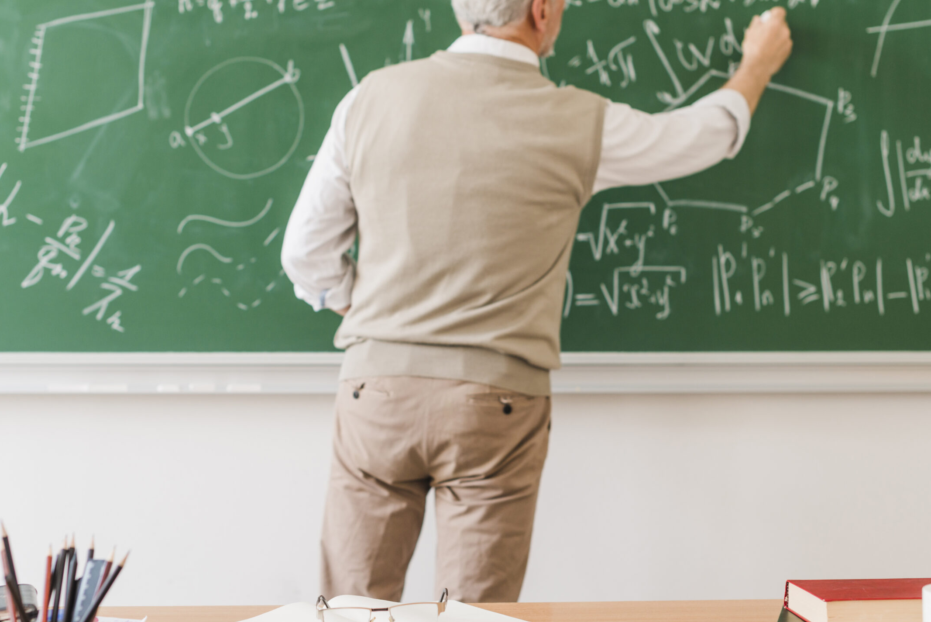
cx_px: 428
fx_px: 1552
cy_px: 292
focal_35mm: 60
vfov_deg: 22.6
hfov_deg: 33.4
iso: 320
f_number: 3.2
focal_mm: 50
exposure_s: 1/200
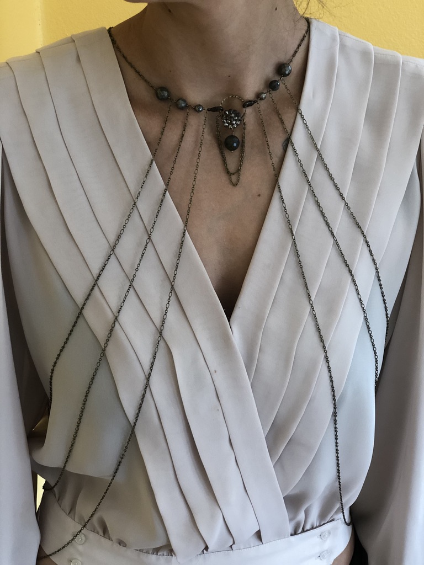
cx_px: 212
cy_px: 282
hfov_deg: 25.7
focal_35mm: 57
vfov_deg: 33.8
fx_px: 931
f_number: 2.8
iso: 64
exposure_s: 1/30
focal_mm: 6.6
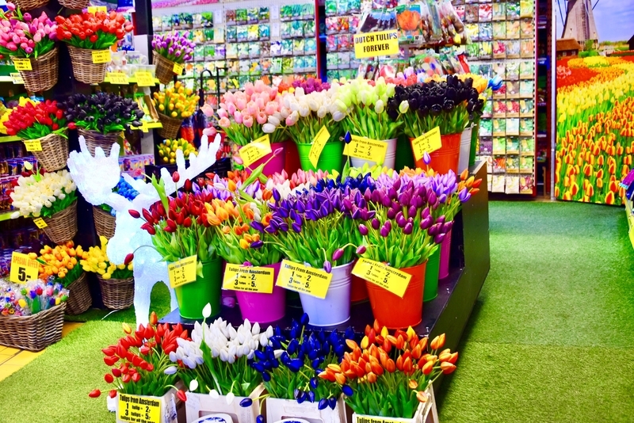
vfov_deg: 34.2
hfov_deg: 49.5
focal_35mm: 39
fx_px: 687
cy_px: 212
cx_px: 317
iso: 400
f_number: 4
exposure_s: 1/60
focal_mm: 26
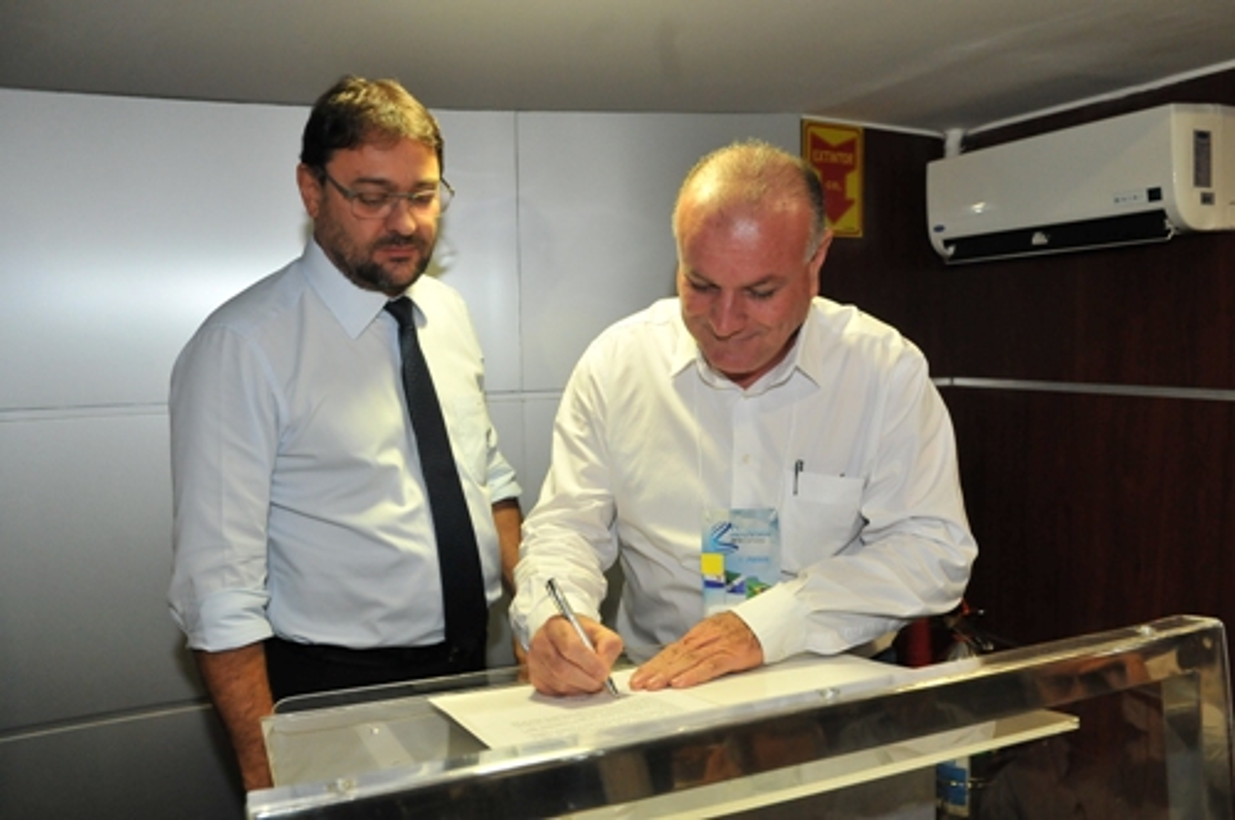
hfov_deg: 64.6
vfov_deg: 45.6
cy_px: 410
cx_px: 618
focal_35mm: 28
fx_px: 976
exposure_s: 1/60
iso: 1000
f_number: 6.3
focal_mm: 19
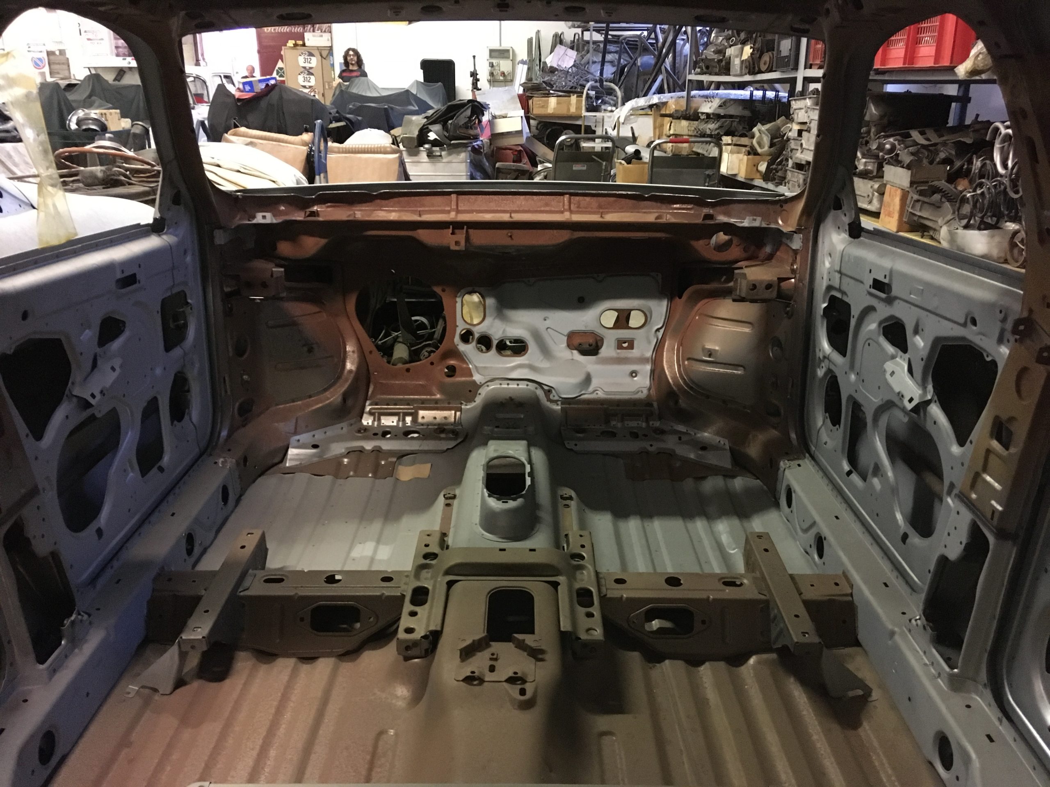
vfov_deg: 48.2
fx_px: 880
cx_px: 525
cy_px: 394
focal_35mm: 29
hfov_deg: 61.7
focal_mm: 4.15
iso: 320
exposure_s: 1/17
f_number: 2.2
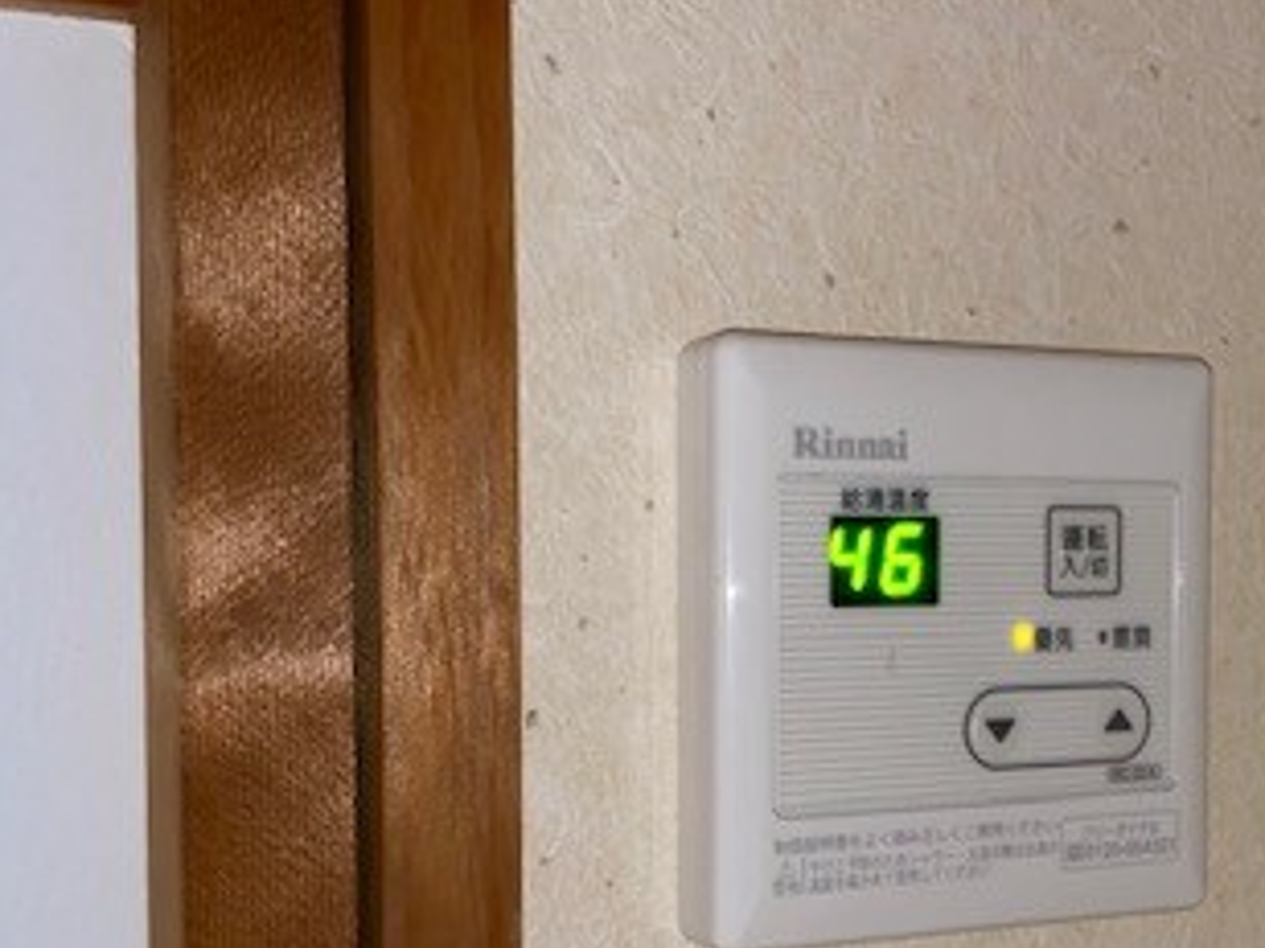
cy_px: 636
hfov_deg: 35.1
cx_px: 871
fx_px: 1973
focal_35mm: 54
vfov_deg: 26.9
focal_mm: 4.25
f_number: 1.8
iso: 50
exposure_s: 1/4
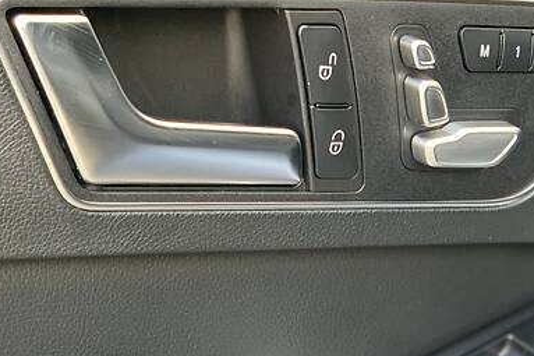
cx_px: 321
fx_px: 1675
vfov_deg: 12.1
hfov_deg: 18.1
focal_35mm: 113
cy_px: 184
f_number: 2.4
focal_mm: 6
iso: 125
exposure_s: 1/78
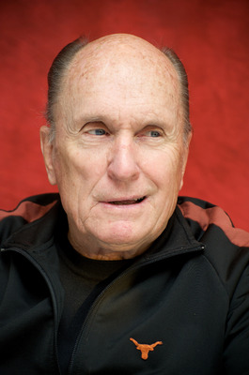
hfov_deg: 10.1
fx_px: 1407
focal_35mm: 135
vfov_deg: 15.2
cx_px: 124
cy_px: 188
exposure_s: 1/60
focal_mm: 135
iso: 500
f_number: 5.6
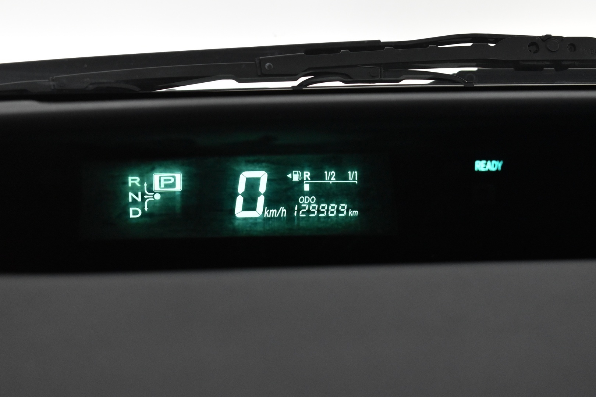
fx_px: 1242
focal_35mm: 75
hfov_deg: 27.0
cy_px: 198
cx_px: 298
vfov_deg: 18.2
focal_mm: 50
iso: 3200
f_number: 5.6
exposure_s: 1/60
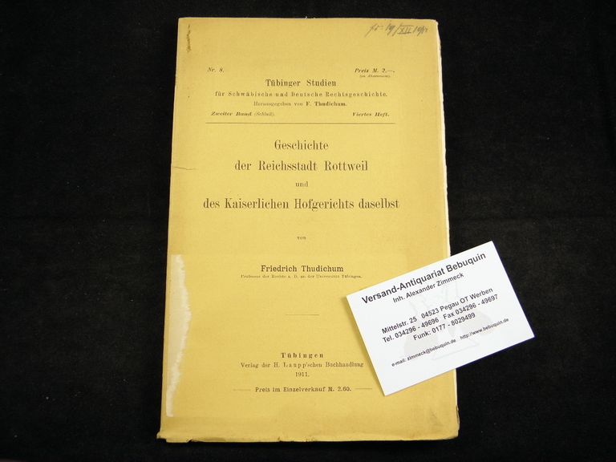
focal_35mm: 36
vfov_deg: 39.7
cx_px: 308
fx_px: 641
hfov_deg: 51.4
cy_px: 231
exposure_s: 1/40
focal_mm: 6.4
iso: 160
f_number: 3.7
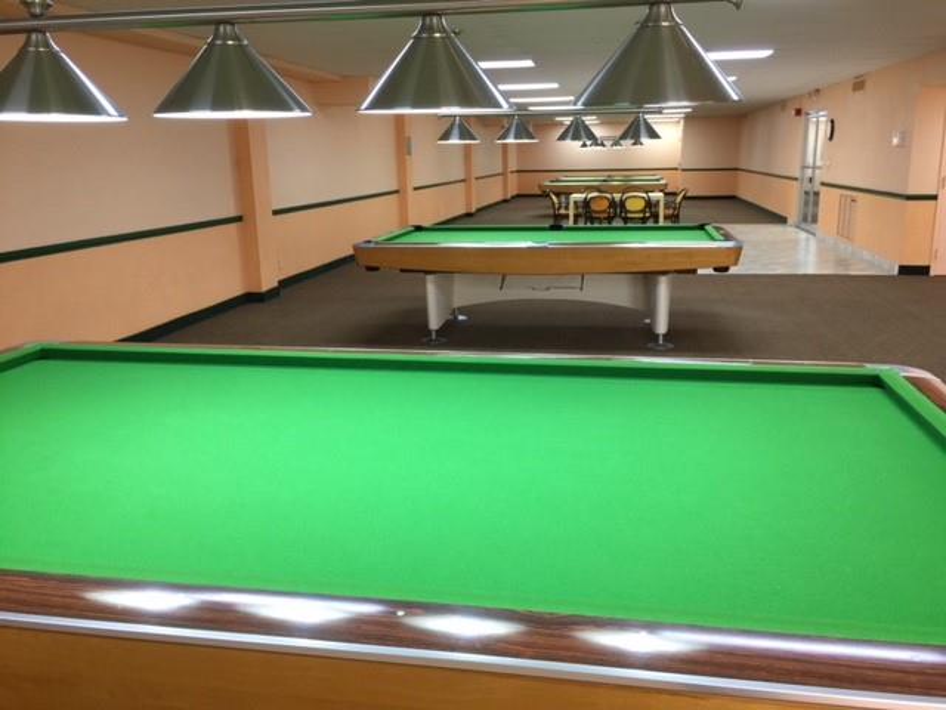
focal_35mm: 29
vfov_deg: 48.2
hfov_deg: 61.7
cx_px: 473
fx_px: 793
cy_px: 355
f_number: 2.2
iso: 40
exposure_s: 1/15
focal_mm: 4.15
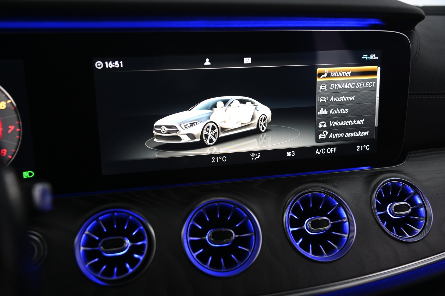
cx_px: 222
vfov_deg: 35.0
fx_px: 469
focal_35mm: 38
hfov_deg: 50.7
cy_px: 148
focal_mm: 38
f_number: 4
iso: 2000
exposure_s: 1/60
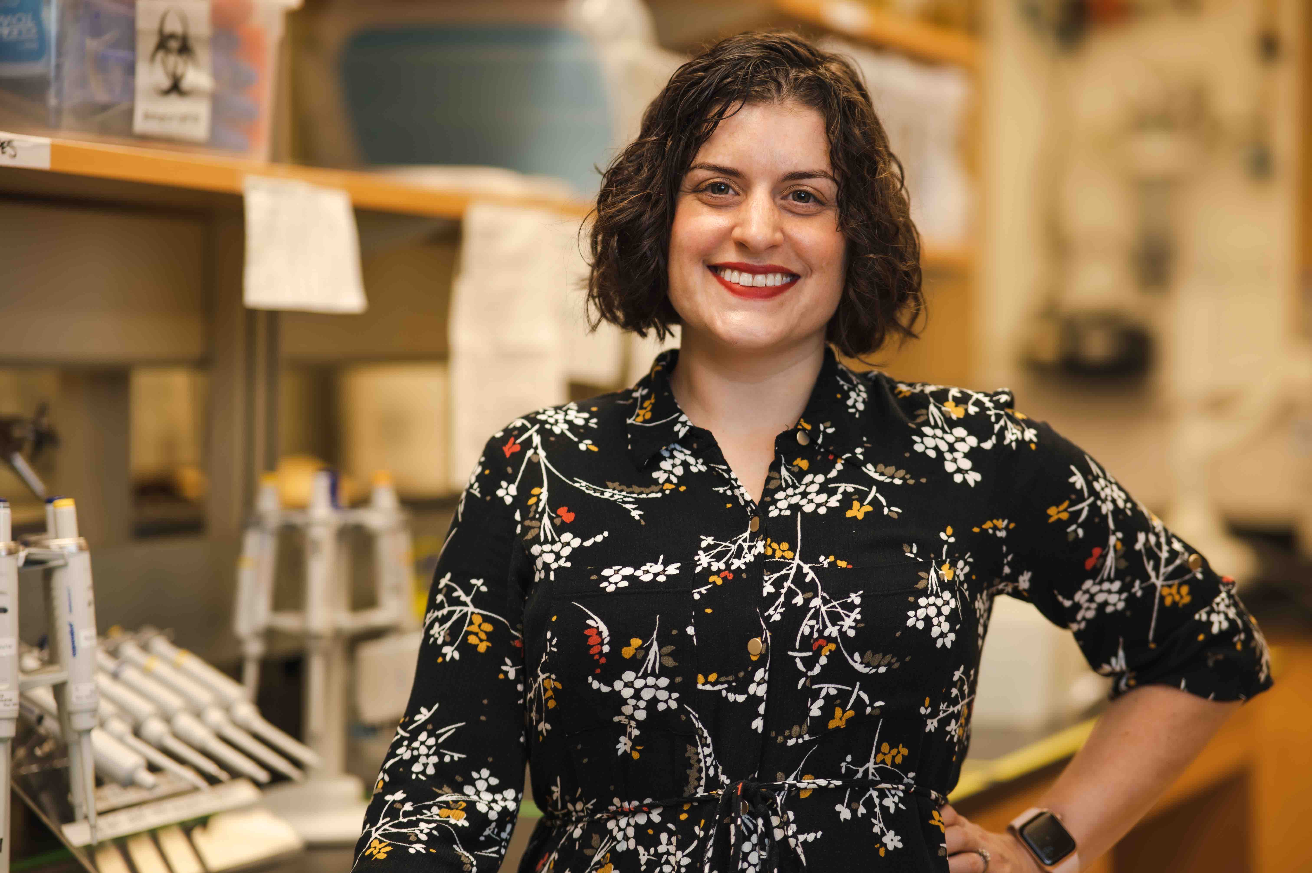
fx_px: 3096
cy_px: 436
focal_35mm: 85
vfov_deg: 16.1
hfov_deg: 23.9
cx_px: 656
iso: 100
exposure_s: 1/60
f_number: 1.8
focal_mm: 85
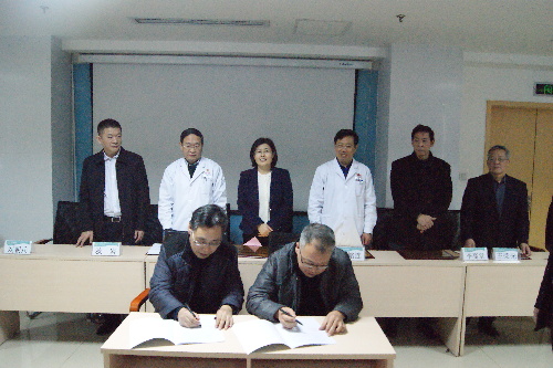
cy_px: 184
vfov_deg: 47.9
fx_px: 415
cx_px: 276
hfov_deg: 67.4
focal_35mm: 27
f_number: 4.5
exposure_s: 1/40
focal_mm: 18
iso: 3200
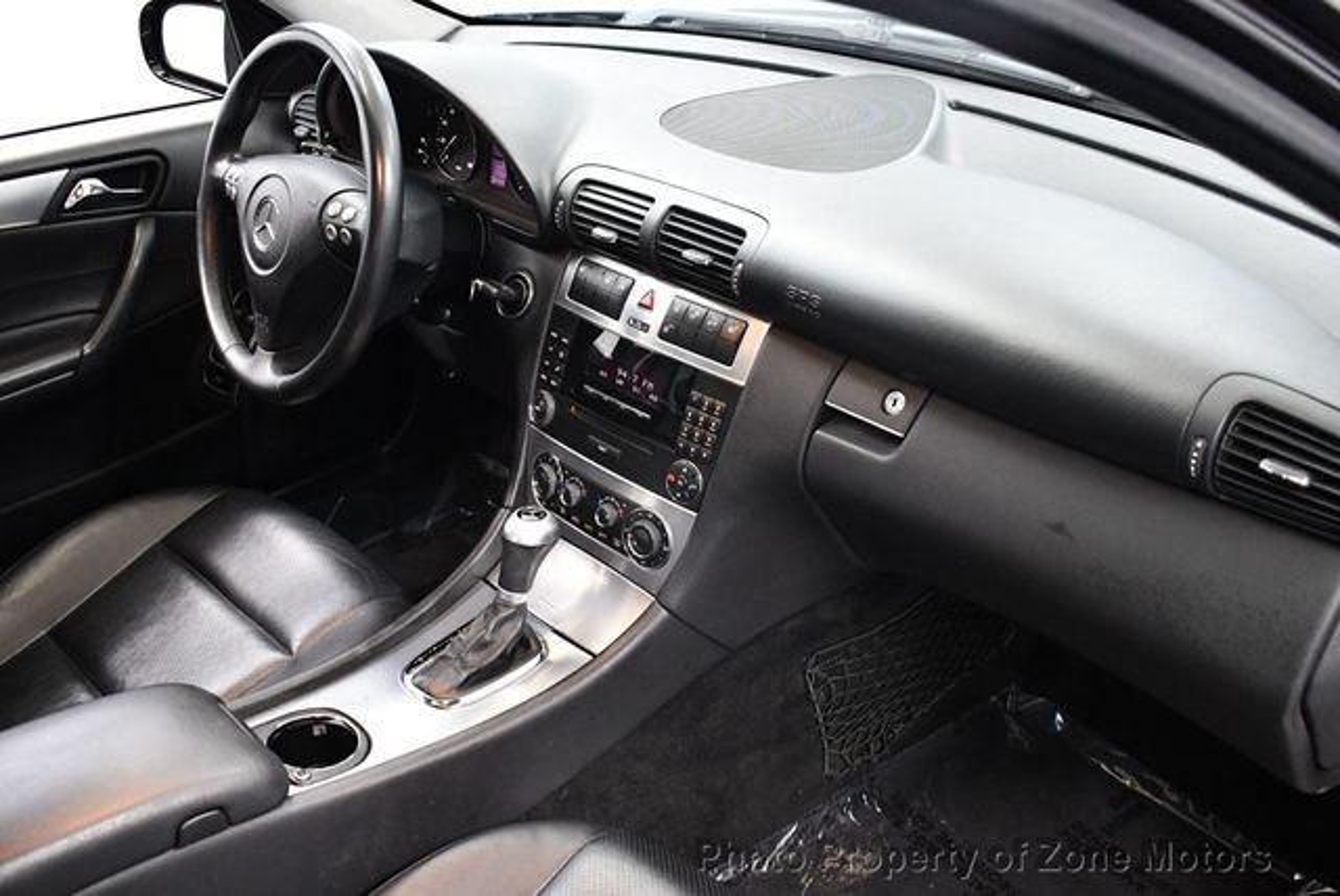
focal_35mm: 36
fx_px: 1341
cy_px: 448
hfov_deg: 53.1
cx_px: 670
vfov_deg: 36.9
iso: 3200
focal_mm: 18
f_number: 3.5
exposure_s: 1/60
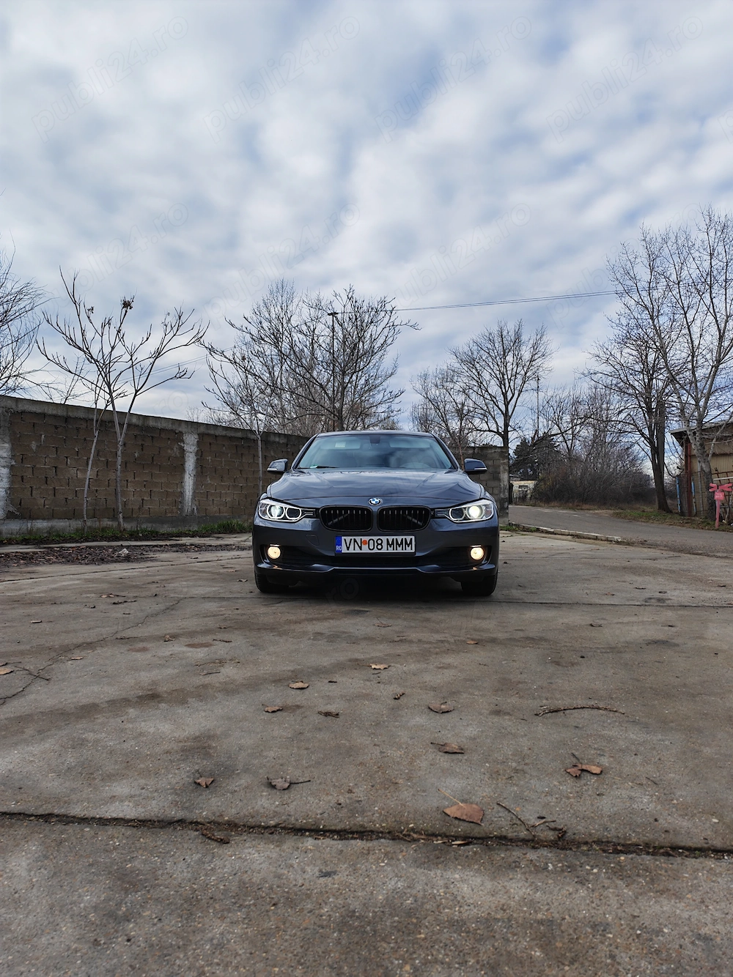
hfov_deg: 56.8
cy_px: 488
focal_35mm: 24
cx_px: 366
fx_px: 678
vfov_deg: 71.6
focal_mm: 6.12
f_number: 1.9
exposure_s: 1/460
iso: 50
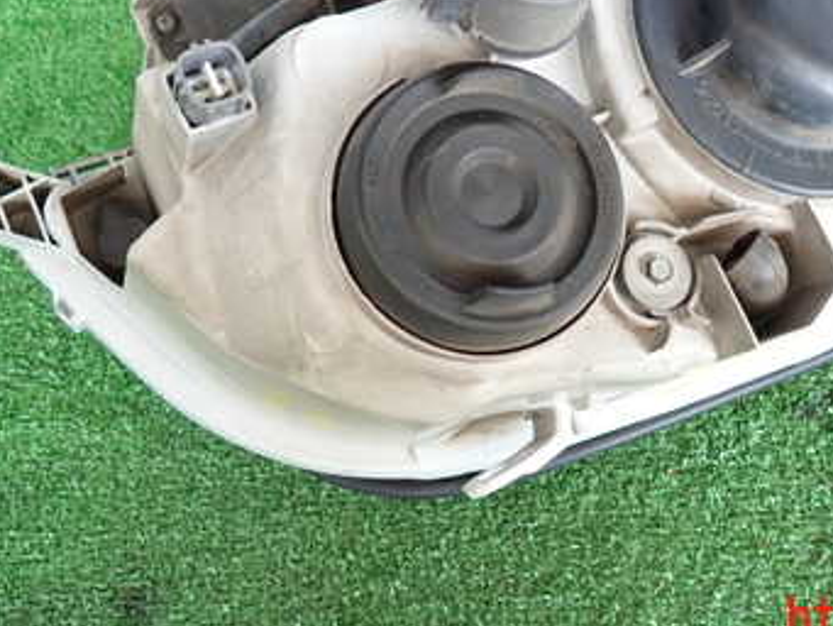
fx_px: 1059
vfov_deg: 31.8
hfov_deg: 41.9
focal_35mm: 44
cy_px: 100
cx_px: 606
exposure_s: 1/50
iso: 200
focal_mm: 4.5
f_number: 2
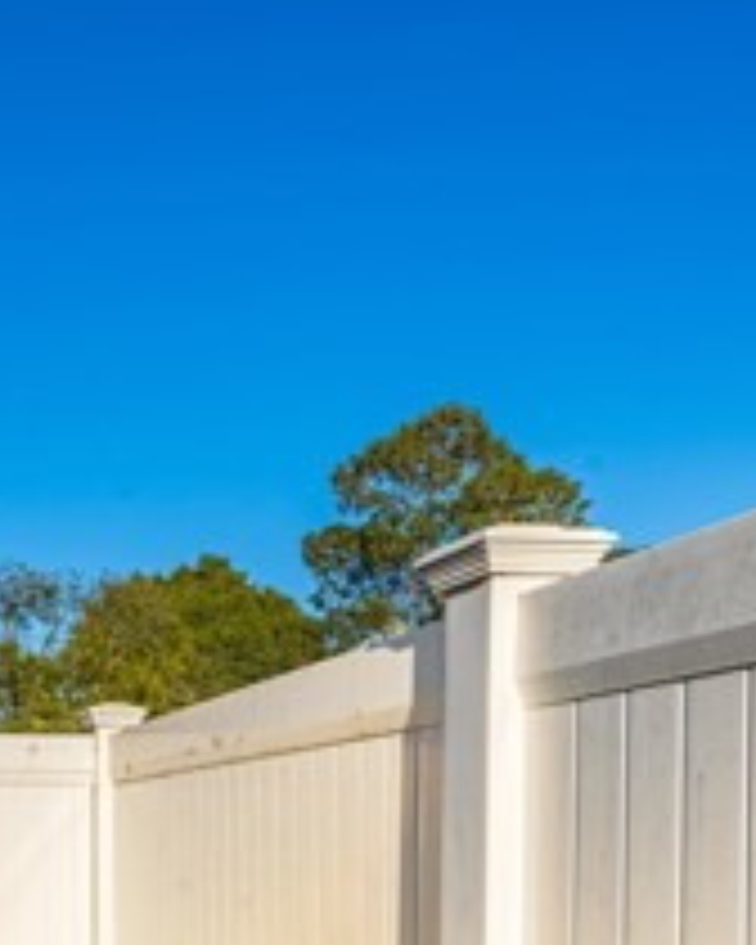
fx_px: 1119
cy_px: 839
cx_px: -166
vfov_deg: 42.3
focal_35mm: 40
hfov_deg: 31.0
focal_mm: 14
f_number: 11
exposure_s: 1/400
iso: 100
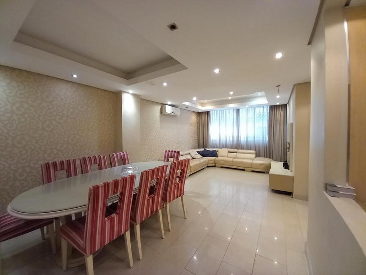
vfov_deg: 89.9
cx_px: 183
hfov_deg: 106.2
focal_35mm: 13
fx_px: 137
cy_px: 138
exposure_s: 1/29
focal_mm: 1.13
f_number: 2.2
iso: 200
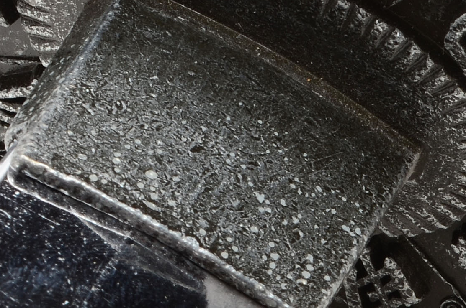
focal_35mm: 365
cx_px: 739
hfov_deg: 5.6
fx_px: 4717
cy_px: 88
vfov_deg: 3.7
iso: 100
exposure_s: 1/160
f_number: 18
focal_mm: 55
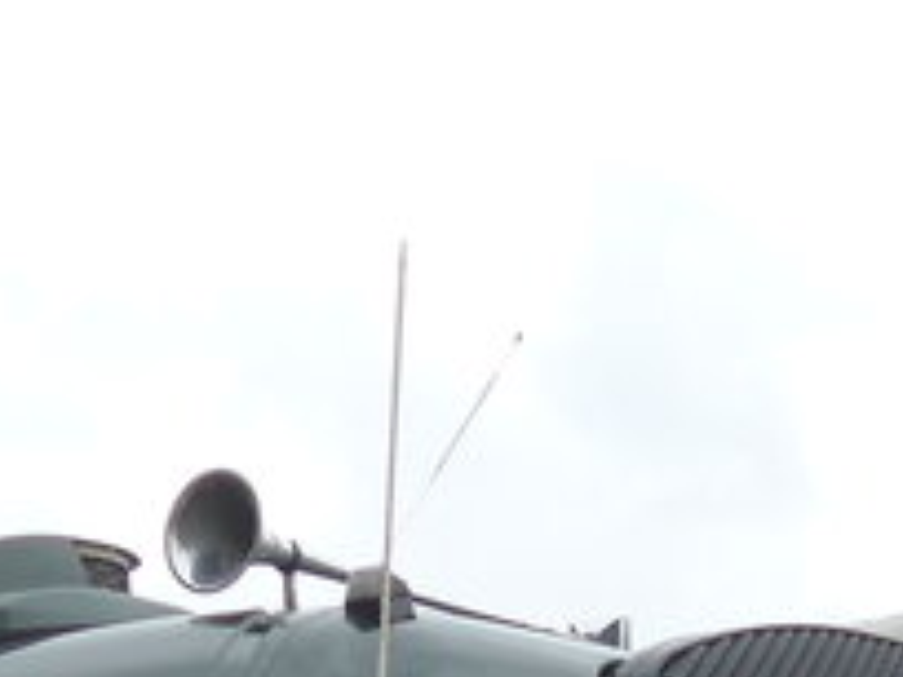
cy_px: 1535
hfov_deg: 9.2
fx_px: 5530
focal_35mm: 212
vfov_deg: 6.7
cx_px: 1054
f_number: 2.8
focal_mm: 7.5
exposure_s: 1/640
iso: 80
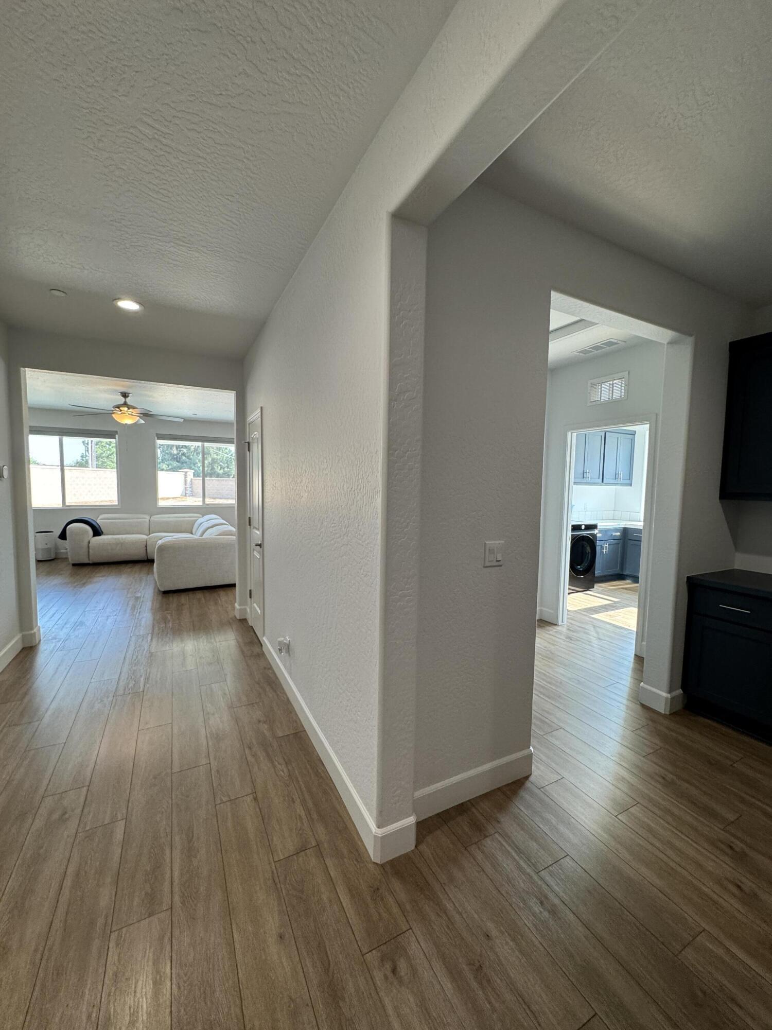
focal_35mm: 14
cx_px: 386
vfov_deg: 102.1
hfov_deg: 85.7
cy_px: 515
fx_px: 416
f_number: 2.2
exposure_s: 1/120
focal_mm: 2.22
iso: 200
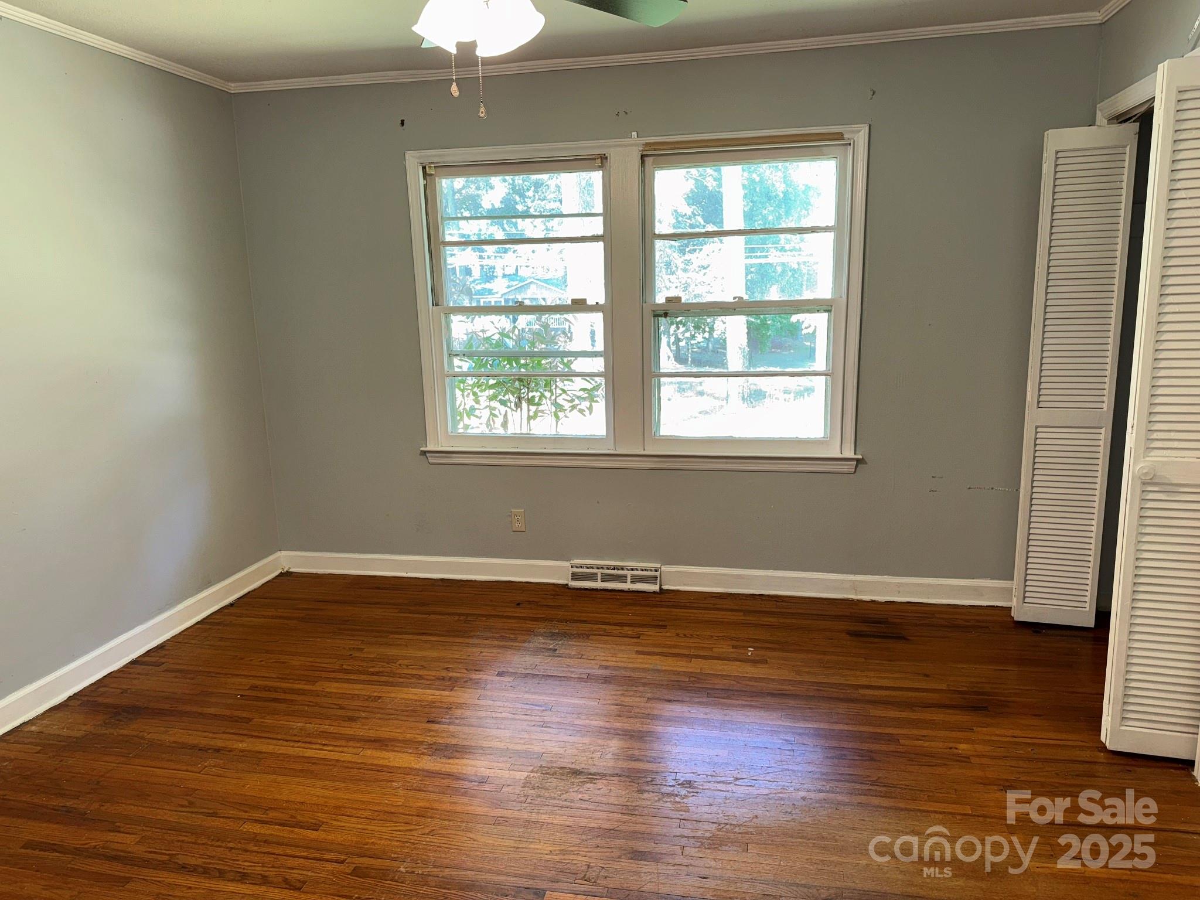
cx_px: 600
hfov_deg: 71.6
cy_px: 450
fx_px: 832
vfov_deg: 56.8
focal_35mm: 24
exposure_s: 1/29
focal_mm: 6.76
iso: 64
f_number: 1.78
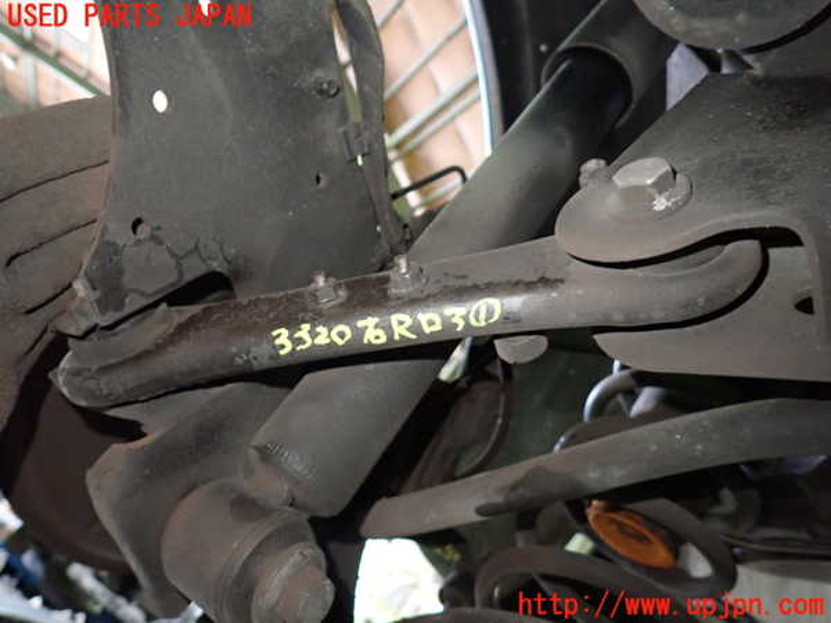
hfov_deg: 69.4
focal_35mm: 25
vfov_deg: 54.9
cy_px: 312
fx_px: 600
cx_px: 416
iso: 800
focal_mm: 4.5
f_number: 2
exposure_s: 1/25
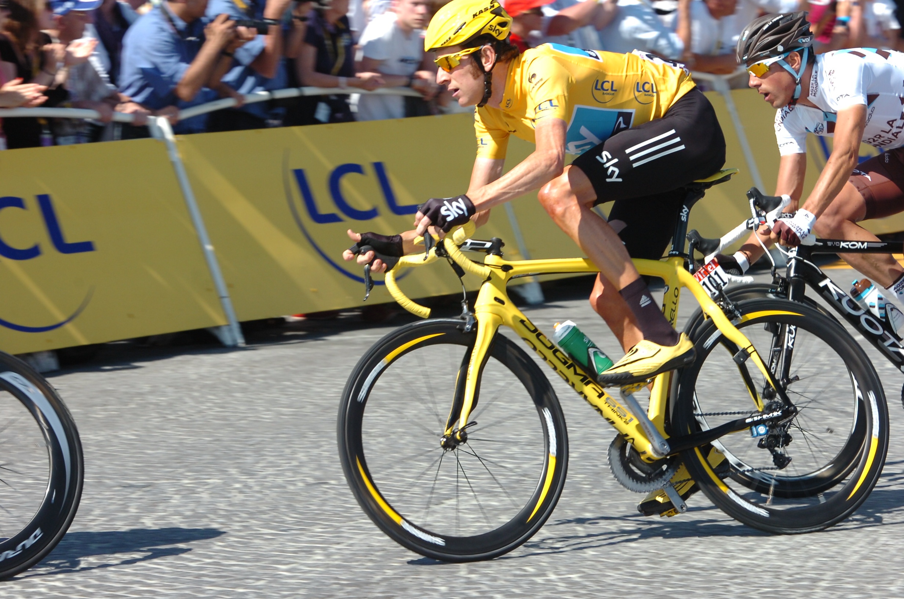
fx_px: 4511
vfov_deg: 7.6
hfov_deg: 11.4
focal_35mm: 180
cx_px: 452
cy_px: 300
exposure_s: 1/500
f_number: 8.5
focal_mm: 120
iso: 400
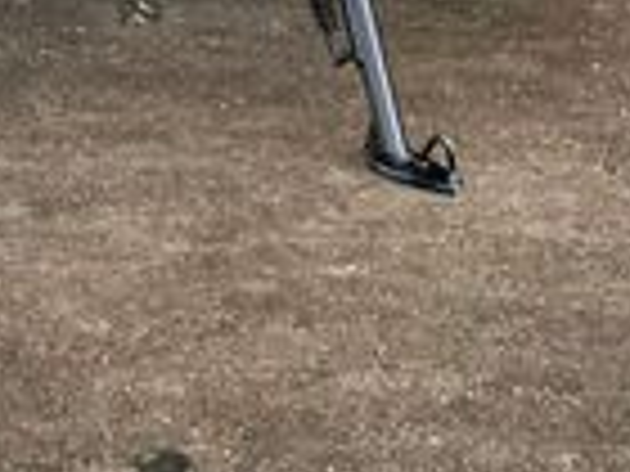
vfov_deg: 11.6
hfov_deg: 17.6
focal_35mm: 110
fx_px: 2002
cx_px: 40
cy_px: -584
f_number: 1.78
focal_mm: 6.76
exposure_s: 1/60
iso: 320
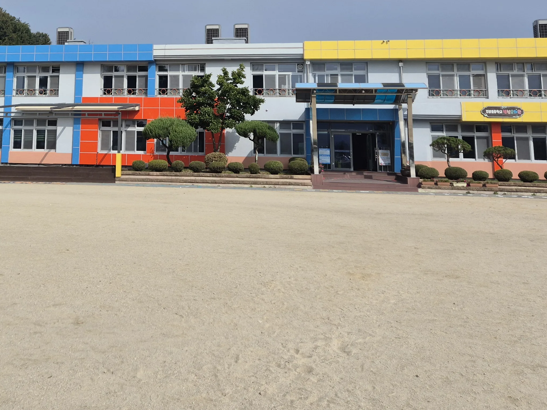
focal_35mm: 45
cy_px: 26
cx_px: 143
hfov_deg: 41.0
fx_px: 711
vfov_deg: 30.5
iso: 25
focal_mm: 5.4
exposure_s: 1/3720
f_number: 1.8
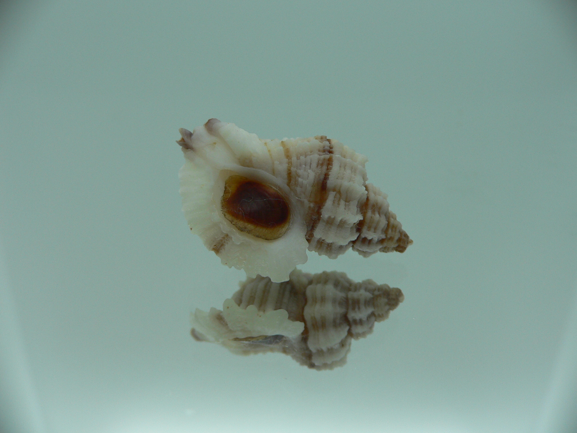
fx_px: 583
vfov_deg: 40.7
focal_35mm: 35
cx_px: 288
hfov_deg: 52.6
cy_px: 216
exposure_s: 1/80
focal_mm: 4.6
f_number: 2.8
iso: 80
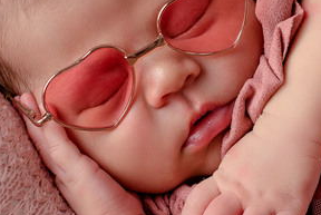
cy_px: 102
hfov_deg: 9.8
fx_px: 1857
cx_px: 324
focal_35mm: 208
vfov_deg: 6.6
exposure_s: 1/100
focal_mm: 50
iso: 100
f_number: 3.2
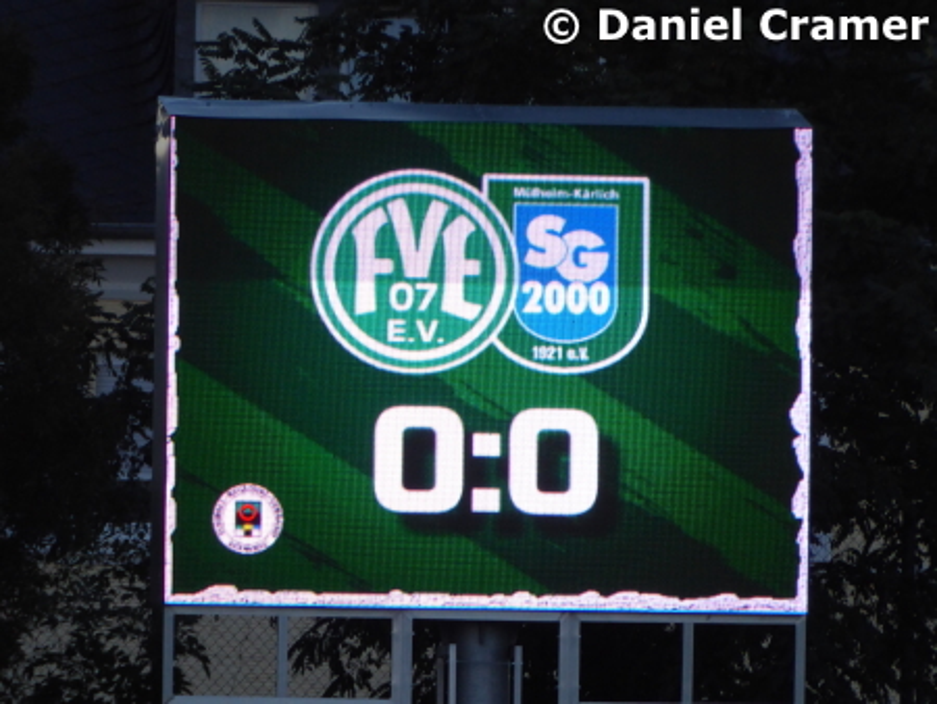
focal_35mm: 720
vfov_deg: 2.1
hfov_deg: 2.8
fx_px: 19500
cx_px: 468
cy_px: 352
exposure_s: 1/125
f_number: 6.4
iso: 400
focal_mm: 129
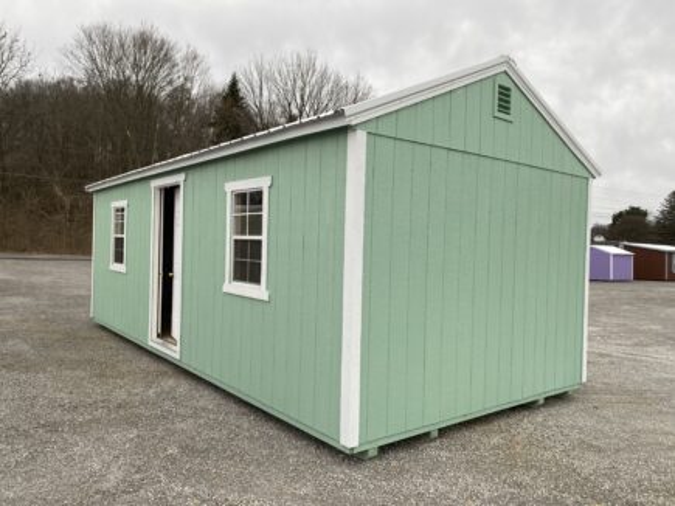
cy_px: 253
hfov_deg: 67.3
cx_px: 338
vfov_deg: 53.0
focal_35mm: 26
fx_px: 507
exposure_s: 1/242
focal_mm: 4.25
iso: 32
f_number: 1.8
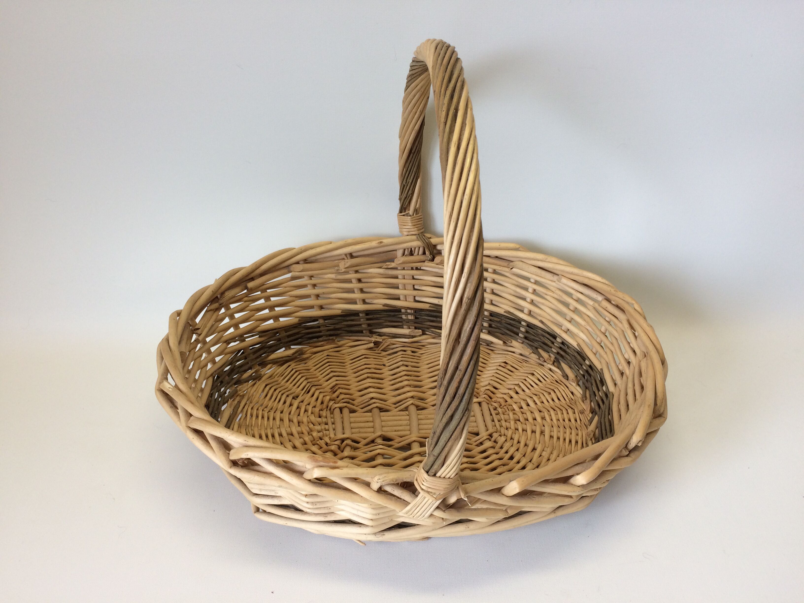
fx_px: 674
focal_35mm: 29
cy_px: 302
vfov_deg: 48.2
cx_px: 402
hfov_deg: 61.7
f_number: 2.2
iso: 50
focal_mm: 4.15
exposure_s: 1/100
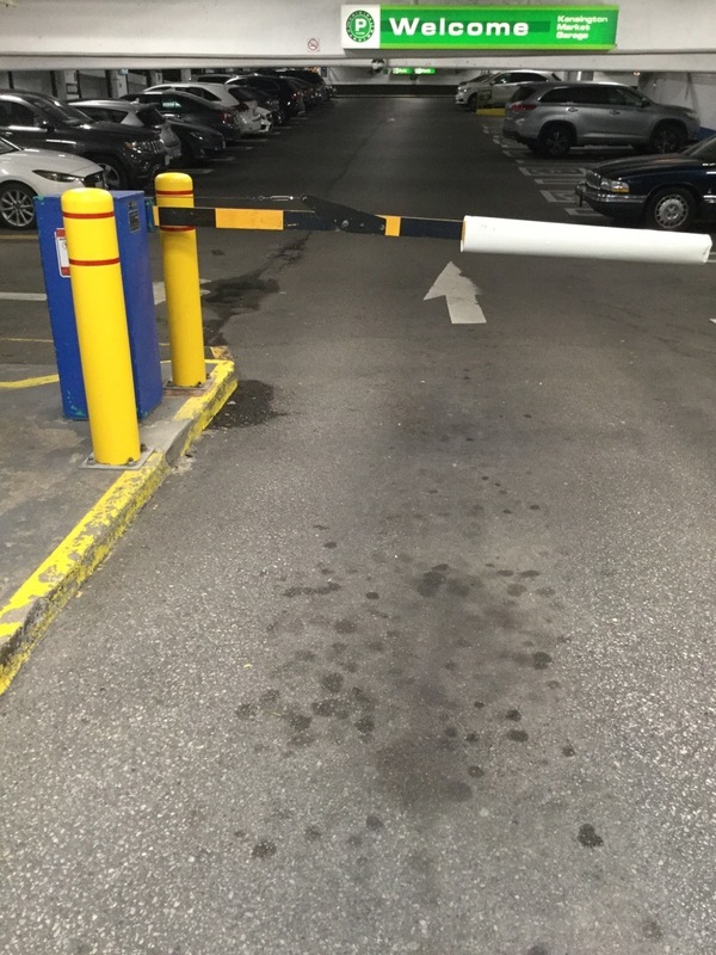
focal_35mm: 31
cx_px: 358
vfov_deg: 58.4
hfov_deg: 45.4
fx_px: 855
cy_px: 478
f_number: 2.4
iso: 125
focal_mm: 3.3
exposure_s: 1/30
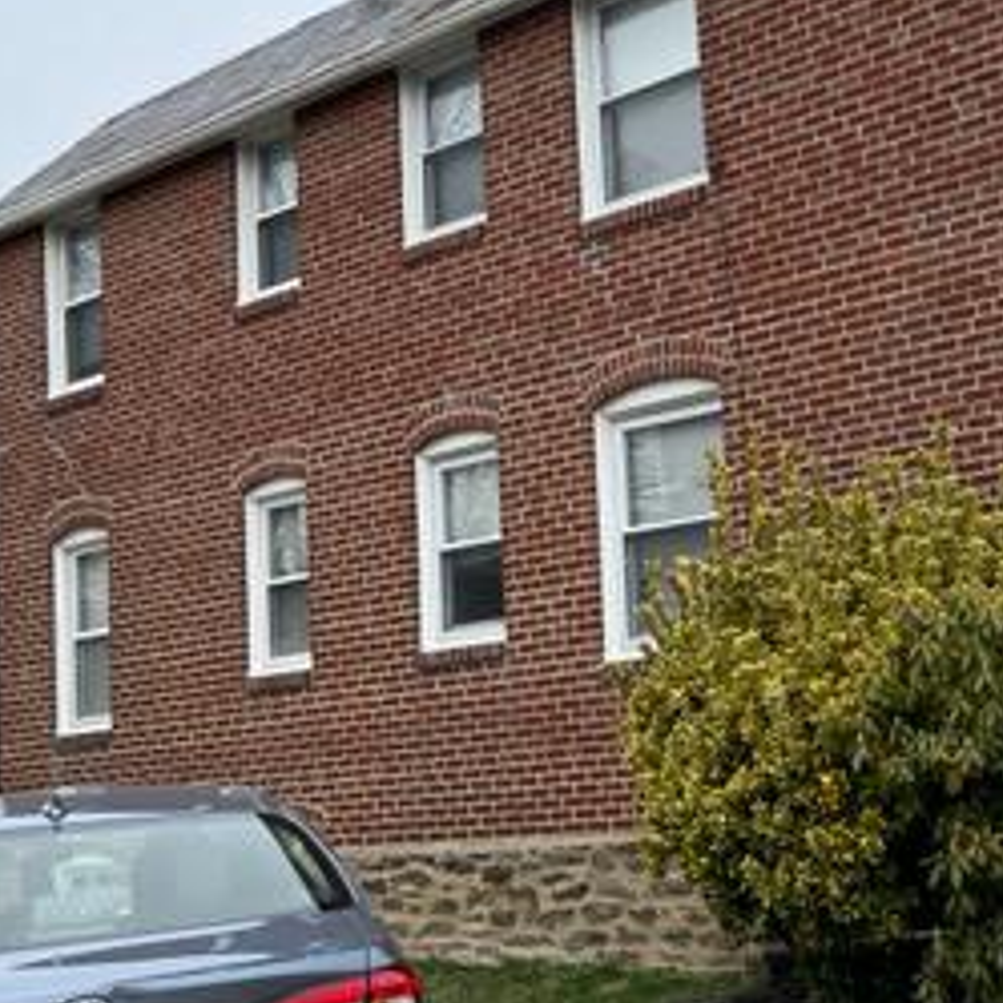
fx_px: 1934
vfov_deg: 29.1
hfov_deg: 26.9
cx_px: 1080
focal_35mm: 59
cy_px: 463
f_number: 1.6
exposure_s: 1/1721
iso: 50
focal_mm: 5.1
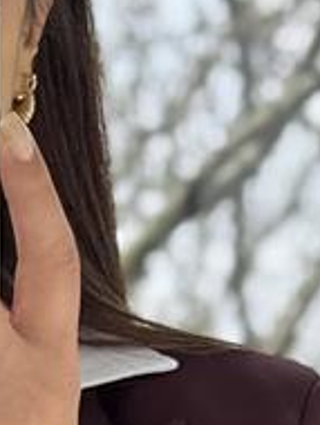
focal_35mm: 336
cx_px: -90
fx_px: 4132
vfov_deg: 5.7
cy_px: 979
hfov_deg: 4.4
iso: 64
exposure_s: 1/225
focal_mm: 6.76
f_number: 1.78
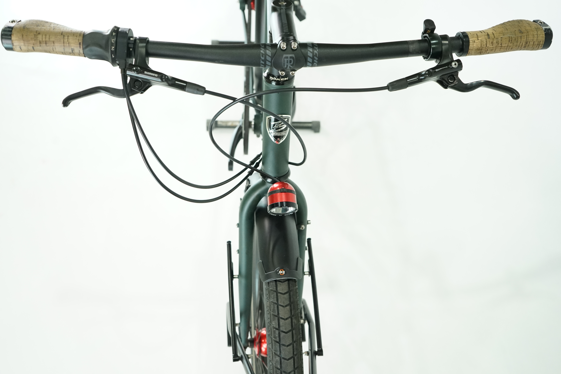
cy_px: 187
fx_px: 530
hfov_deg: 55.8
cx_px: 280
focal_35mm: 34
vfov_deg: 38.9
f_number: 5
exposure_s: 1/200
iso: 2500
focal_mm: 34
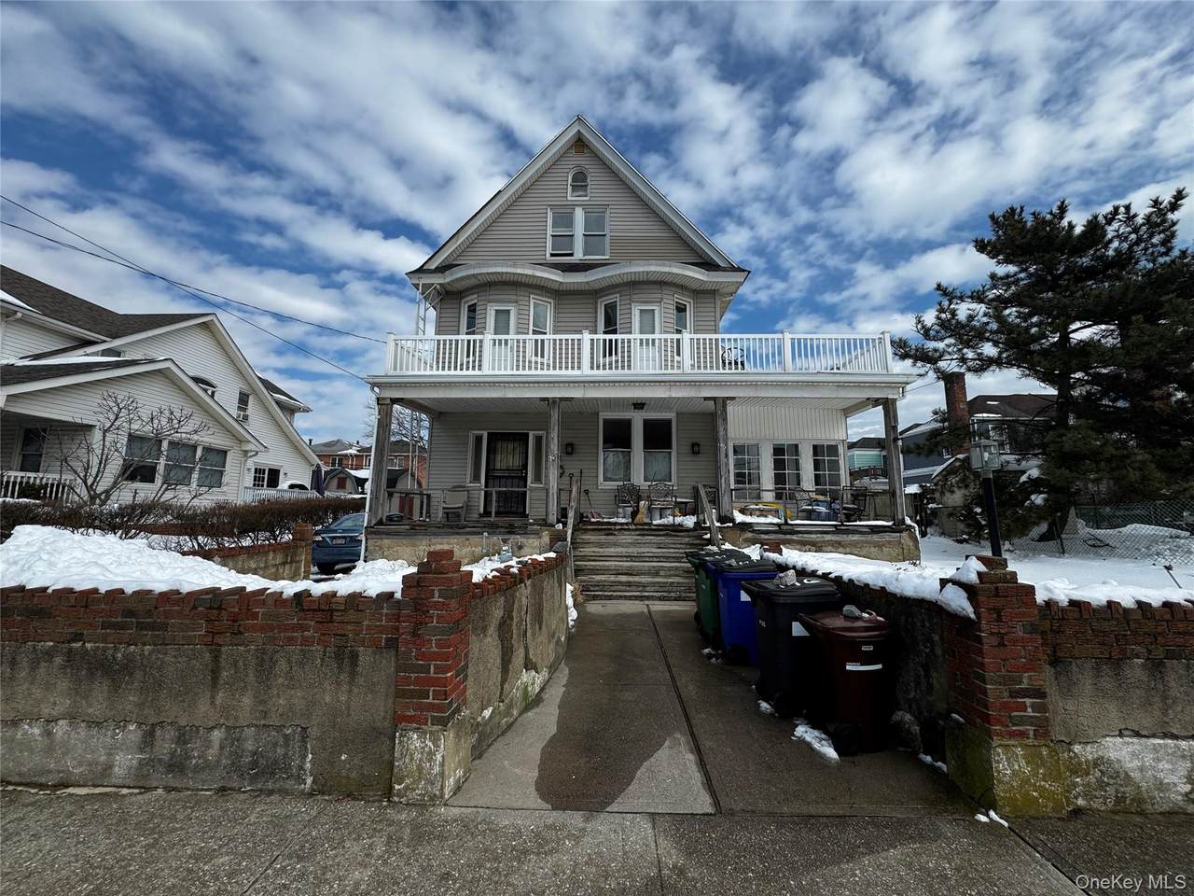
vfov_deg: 85.7
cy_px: 448
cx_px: 597
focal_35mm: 14
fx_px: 483
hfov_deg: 102.1
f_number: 2.2
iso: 50
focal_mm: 2.22
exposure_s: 1/2208
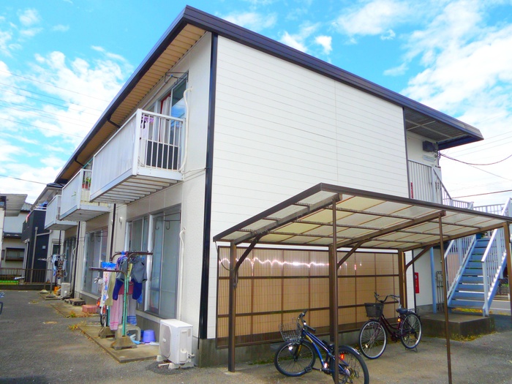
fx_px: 488
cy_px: 192
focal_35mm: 33
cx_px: 256
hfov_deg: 55.4
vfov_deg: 42.9
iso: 100
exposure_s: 1/800
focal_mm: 5.9
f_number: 4
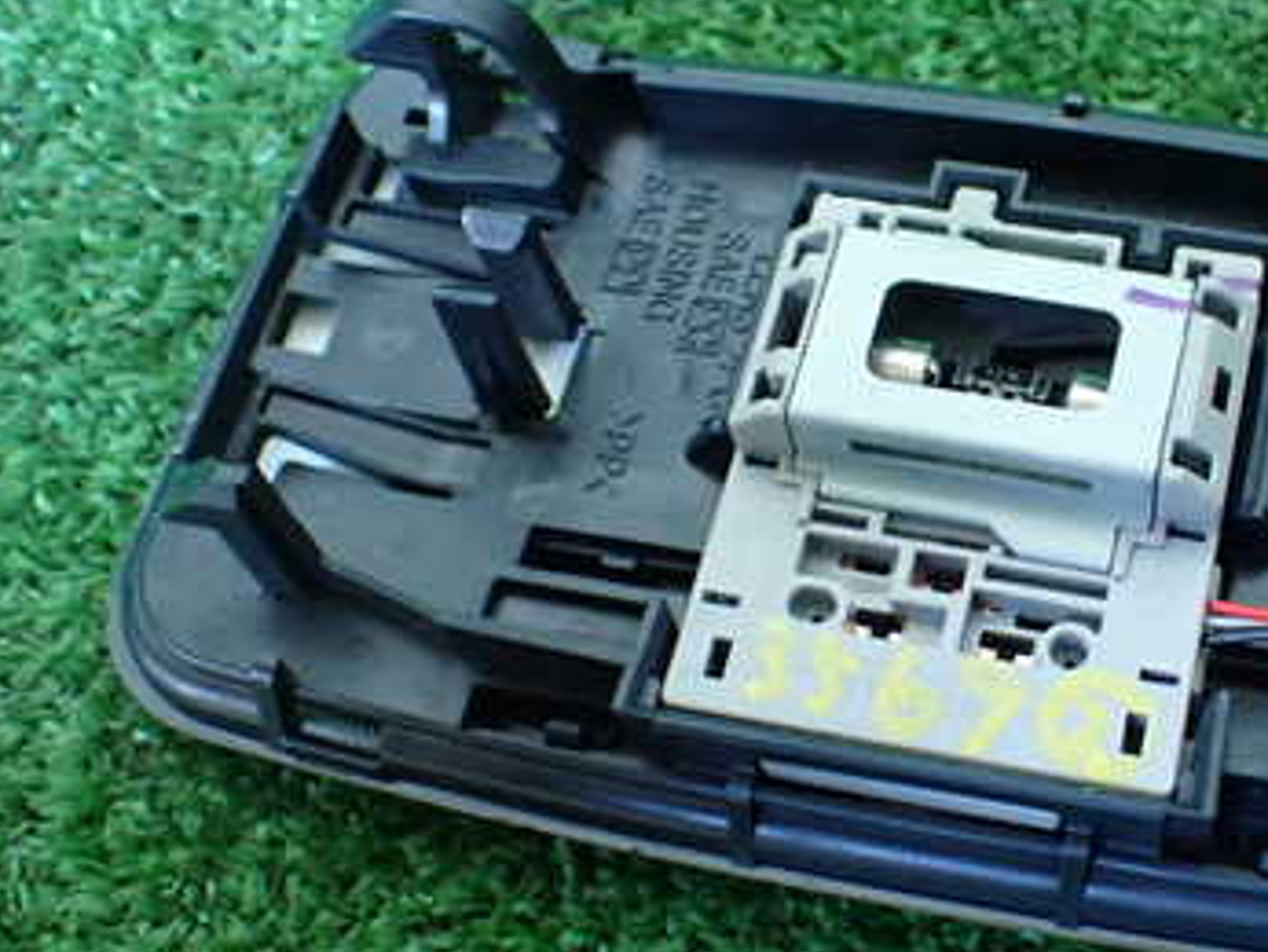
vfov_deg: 28.1
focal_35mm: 52
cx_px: 1004
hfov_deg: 35.7
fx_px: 1906
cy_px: 458
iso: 800
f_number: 2.3
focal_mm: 5.4
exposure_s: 1/30
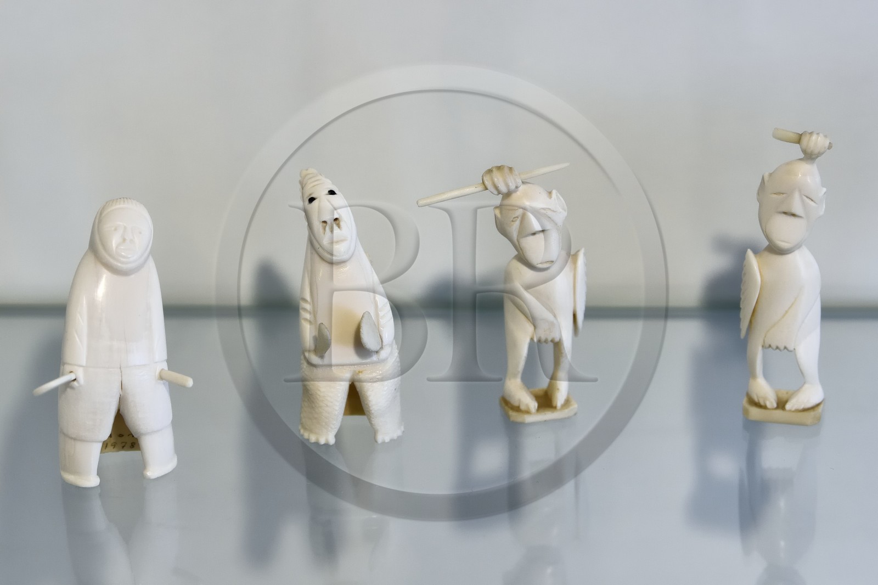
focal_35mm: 100
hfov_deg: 20.4
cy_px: 292
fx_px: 2438
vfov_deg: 13.7
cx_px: 439
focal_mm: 100
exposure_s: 1/40
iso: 800
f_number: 4.5
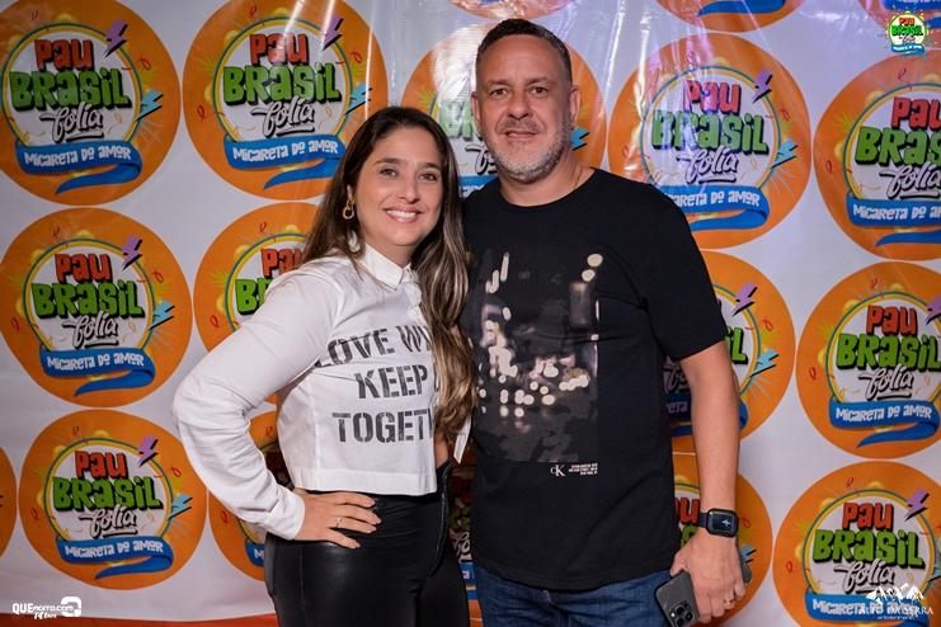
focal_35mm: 36
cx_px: 470
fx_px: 941
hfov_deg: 53.1
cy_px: 314
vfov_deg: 36.9
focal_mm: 24
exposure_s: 1/320
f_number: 2.8
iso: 2500
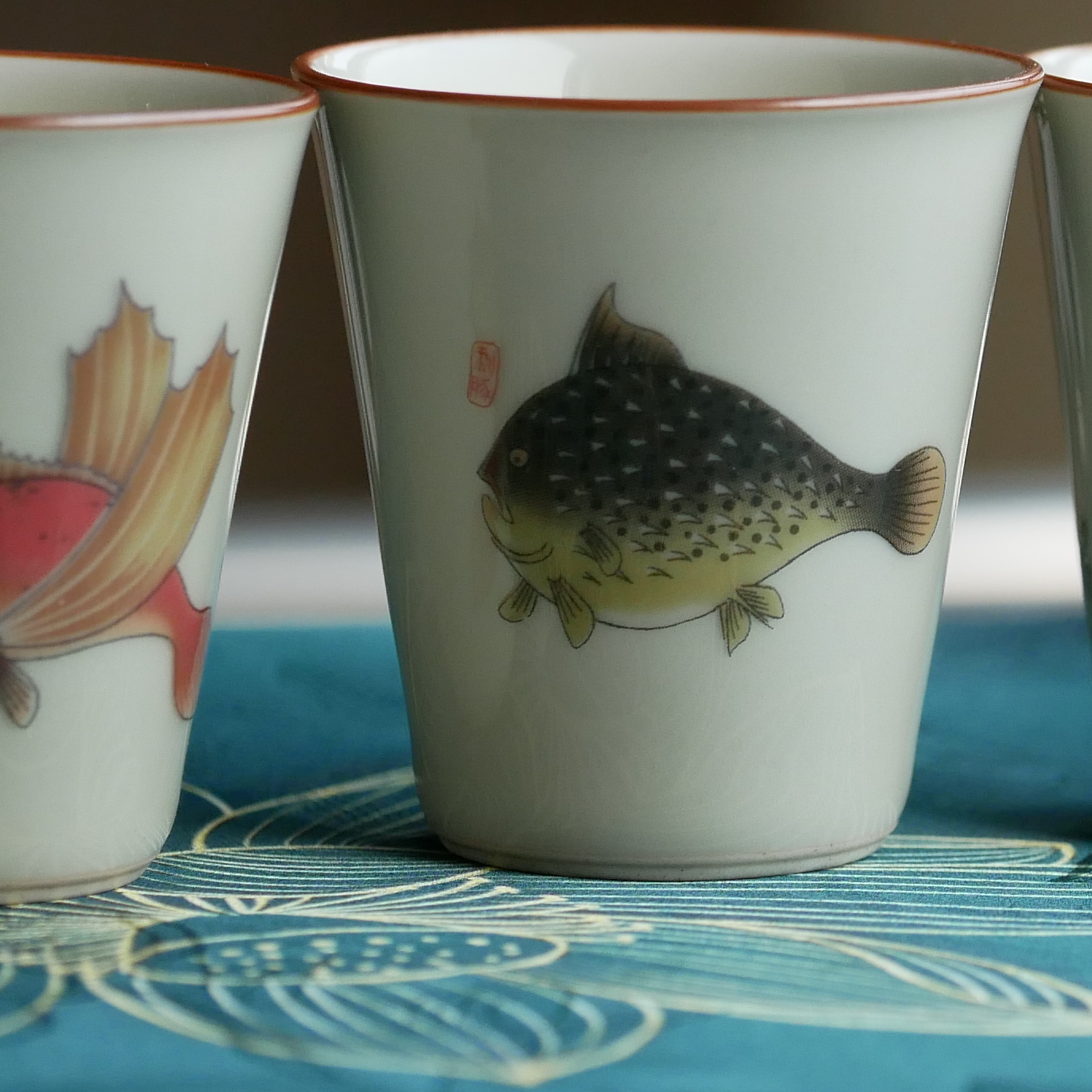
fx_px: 9494
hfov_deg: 6.5
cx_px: 1404
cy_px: 140
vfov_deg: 6.6
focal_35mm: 266
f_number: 3.5
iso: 400
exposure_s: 1/320
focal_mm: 45
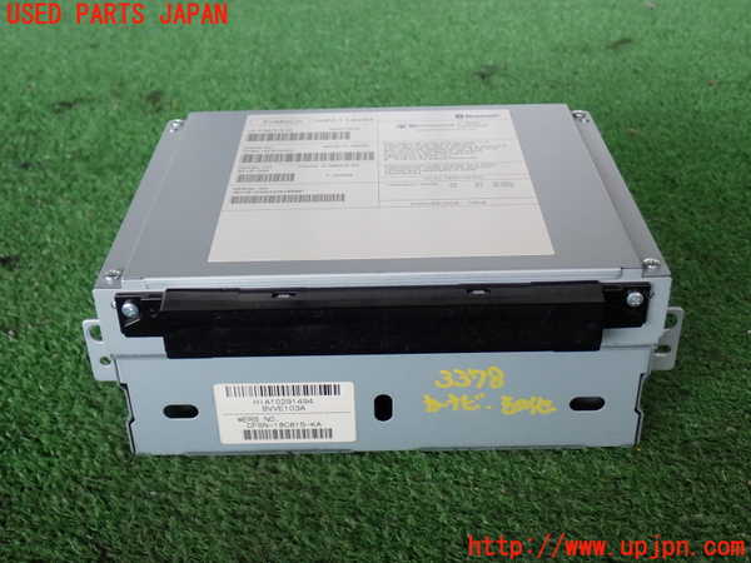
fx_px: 955
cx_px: 376
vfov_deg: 32.9
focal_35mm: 44
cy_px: 282
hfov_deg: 42.9
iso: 200
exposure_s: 1/60
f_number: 2.9
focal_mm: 7.84
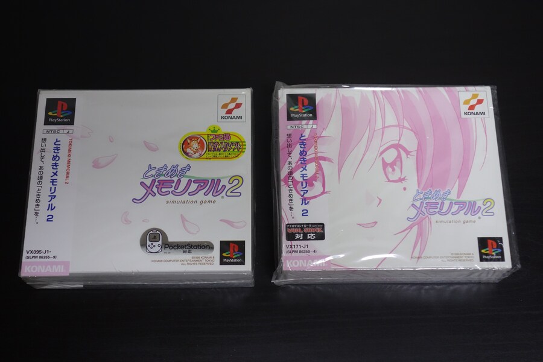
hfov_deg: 38.9
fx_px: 769
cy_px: 181
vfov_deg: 26.5
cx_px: 272
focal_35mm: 51
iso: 800
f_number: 3.5
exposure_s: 1/60
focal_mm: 19.1
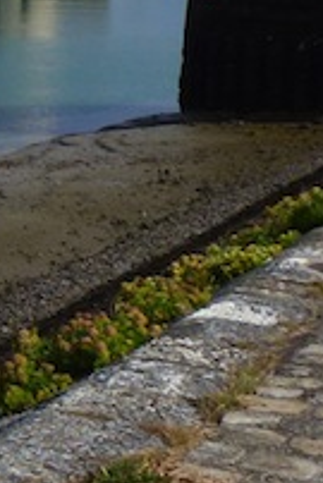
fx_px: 1384
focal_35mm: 103
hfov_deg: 10.7
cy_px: -77
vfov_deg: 18.9
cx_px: -529
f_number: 4
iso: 100
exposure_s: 1/1300
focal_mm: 4.3
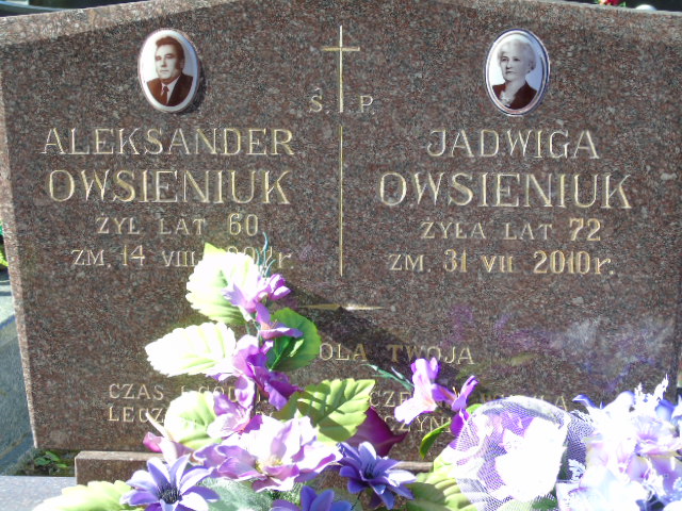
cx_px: 341
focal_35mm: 108
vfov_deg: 13.7
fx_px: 2128
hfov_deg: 18.2
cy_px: 256
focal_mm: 19
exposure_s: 1/125
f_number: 4.4
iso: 80
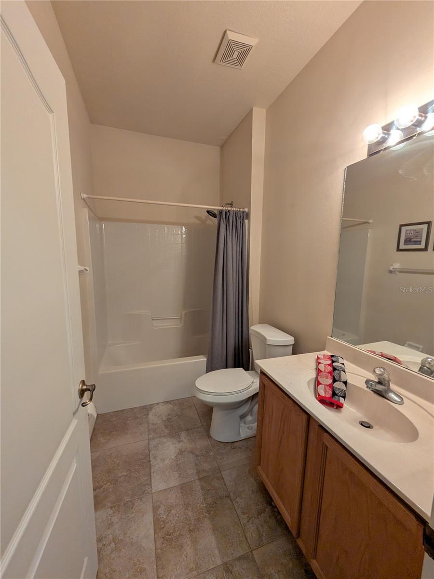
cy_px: 290
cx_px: 217
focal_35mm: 13
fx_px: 217
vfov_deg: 106.2
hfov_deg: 89.9
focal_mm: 1.54
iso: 202
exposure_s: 1/60
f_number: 2.2
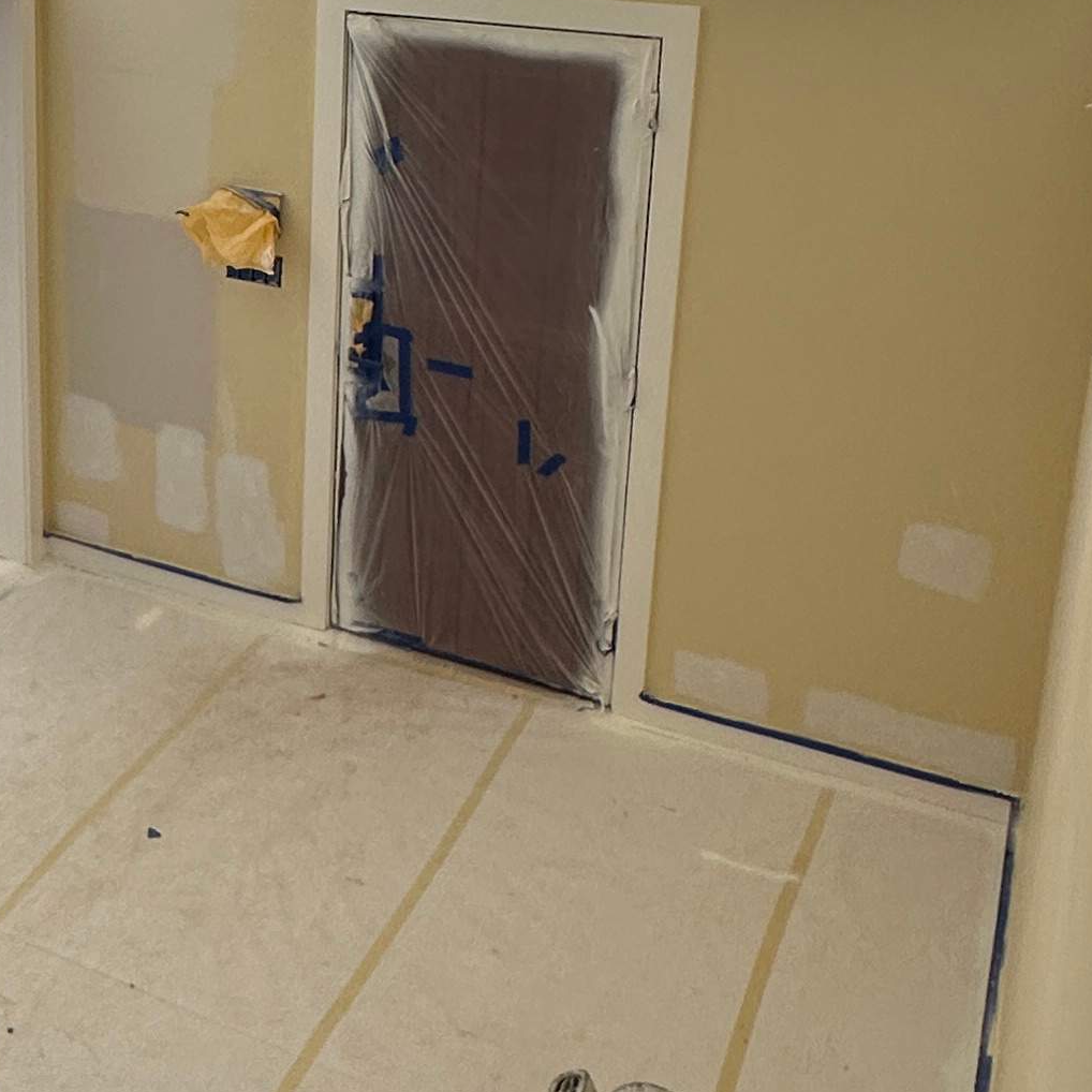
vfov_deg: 33.2
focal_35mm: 49
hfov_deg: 32.7
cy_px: 154
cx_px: 83
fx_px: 1749
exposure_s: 1/120
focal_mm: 2.22
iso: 50
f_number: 2.2
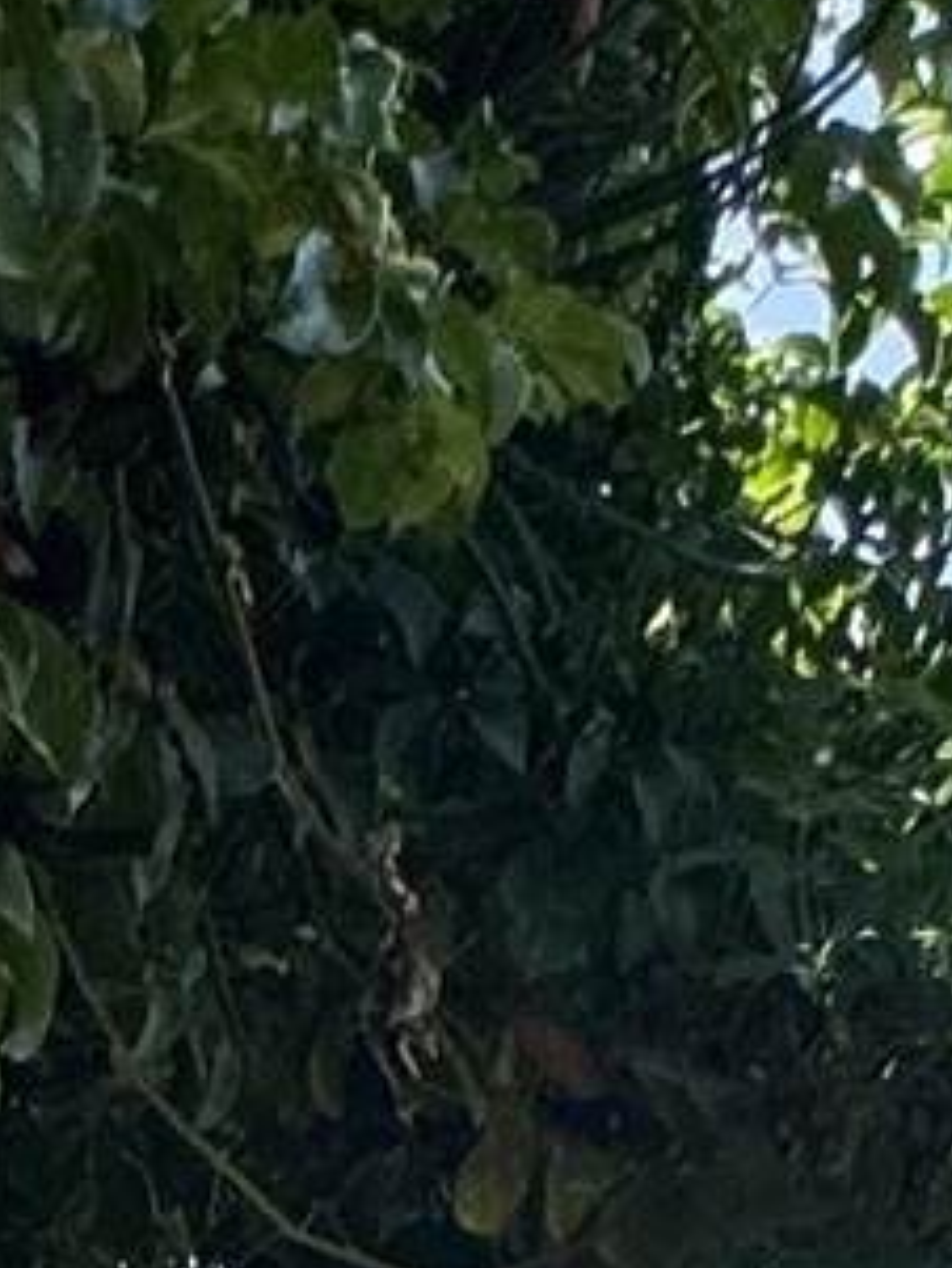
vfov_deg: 11.7
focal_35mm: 107
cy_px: 3640
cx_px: -497
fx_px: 3921
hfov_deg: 13.1
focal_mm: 2.22
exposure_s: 1/1094
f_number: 2.2
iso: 50
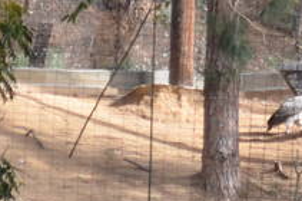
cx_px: 193
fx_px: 5242
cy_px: -158
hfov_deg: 3.3
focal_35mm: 626
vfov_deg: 2.2
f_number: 6.3
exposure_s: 1/160
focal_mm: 55
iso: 200
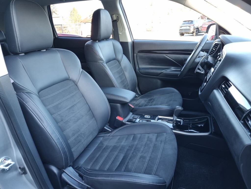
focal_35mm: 26
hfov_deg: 67.3
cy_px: 94
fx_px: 189
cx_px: 126
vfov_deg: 53.1
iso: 125
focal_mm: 5.4
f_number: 1.8
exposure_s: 1/100
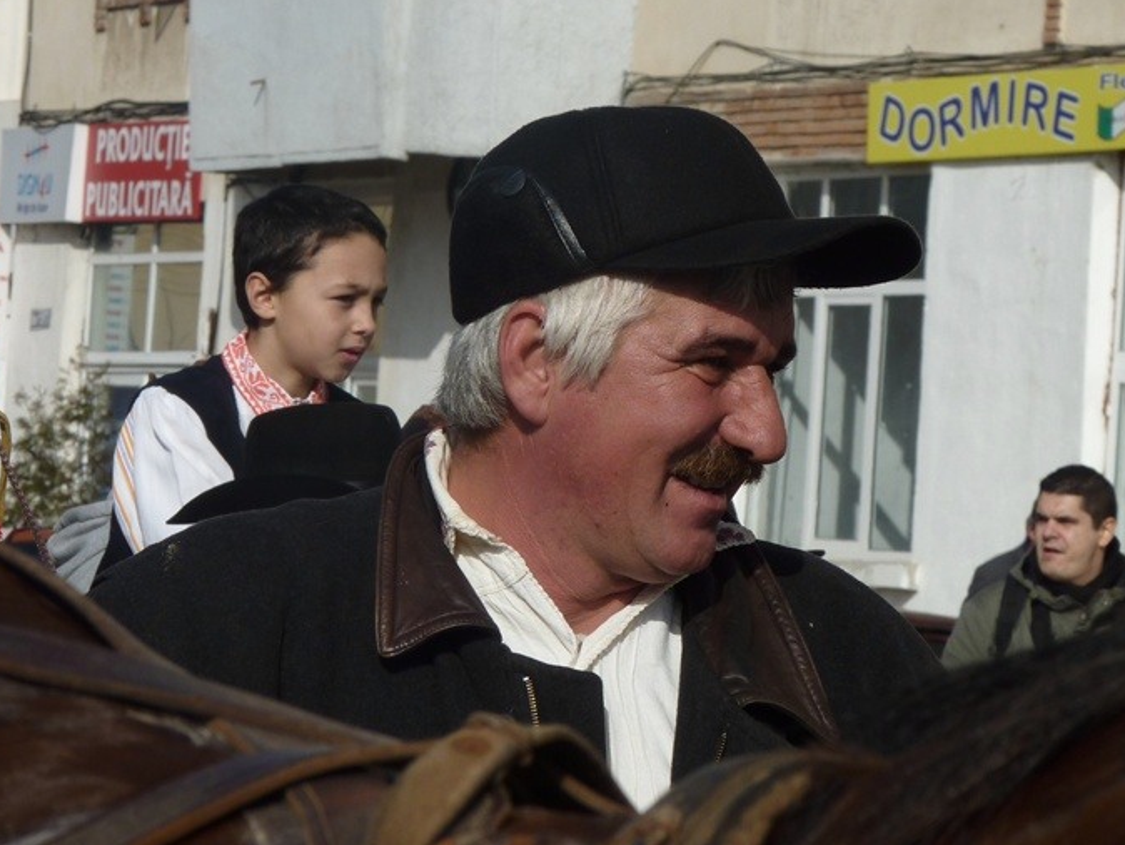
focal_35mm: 216
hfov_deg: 9.2
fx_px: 7022
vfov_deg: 6.9
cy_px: 384
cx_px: 648
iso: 80
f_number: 6.3
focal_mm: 29.9
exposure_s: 1/640
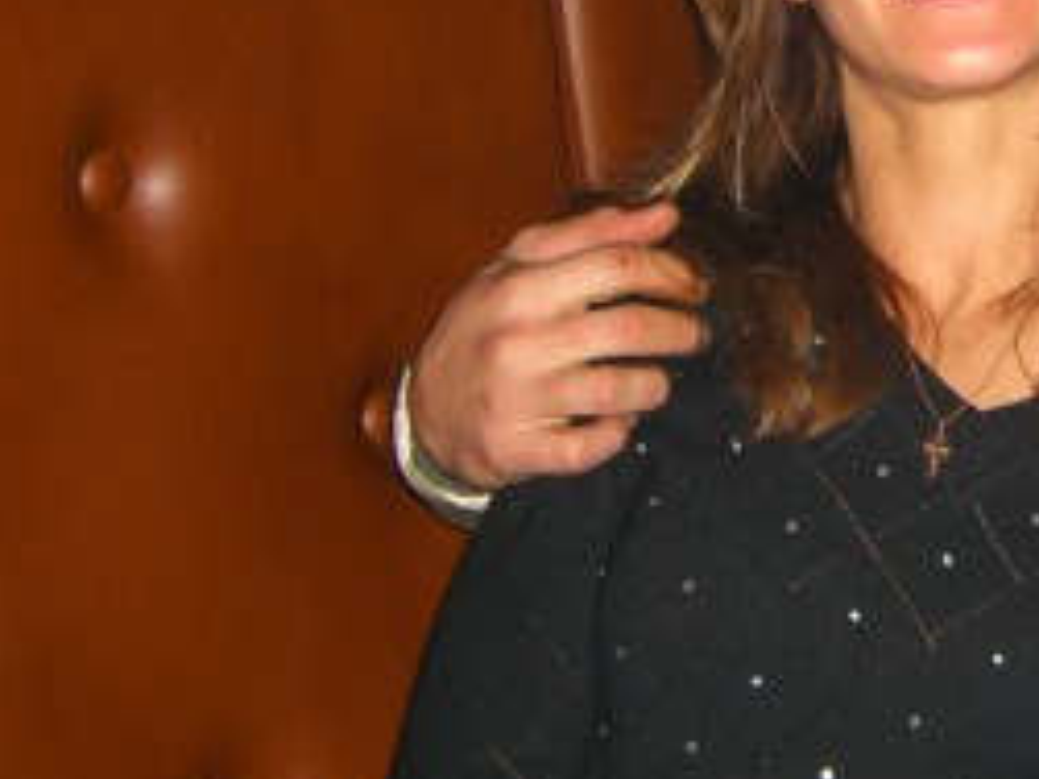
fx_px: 2730
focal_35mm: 91
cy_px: 116
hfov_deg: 20.7
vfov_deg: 16.1
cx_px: 1097
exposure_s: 1/60
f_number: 2.8
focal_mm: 7.9
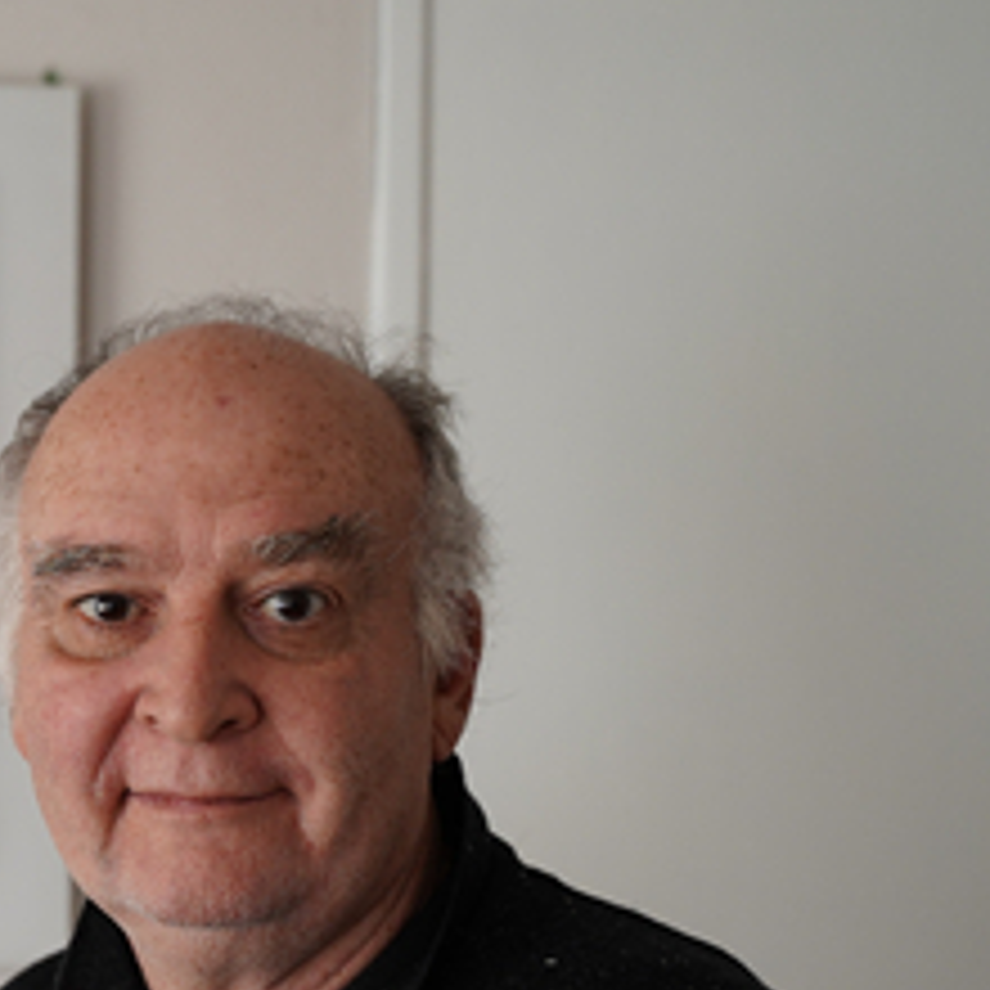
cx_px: -86
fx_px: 2686
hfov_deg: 20.0
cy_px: 698
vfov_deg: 20.8
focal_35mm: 83
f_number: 3.2
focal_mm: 39
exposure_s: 1/80
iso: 800
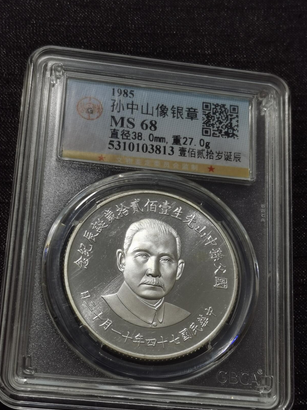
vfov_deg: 25.7
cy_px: 221
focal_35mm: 76
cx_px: 149
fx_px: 899
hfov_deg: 19.4
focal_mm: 5.58
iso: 50
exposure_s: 1/198
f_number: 1.8
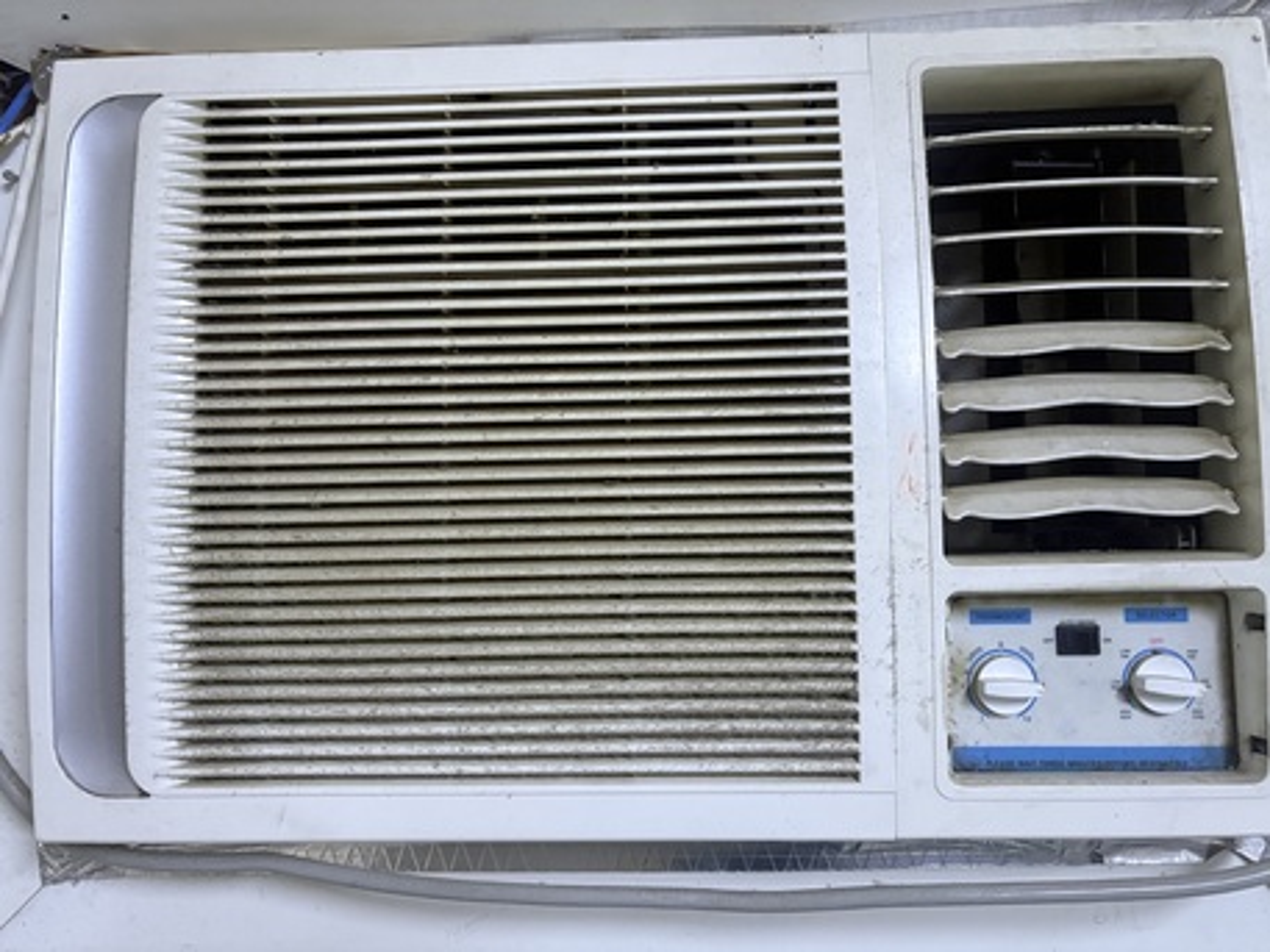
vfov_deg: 53.1
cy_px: 476
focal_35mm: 26
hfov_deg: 67.3
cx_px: 635
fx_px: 954
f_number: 1.6
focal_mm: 5.96
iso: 500
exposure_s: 1/60
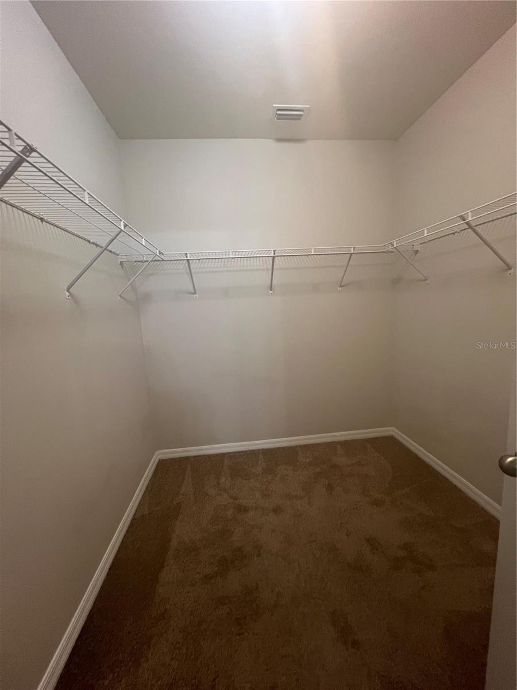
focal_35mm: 13
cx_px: 258
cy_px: 345
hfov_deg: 89.9
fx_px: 259
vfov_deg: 106.2
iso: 200
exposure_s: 1/60
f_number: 1.8
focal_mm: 1.57
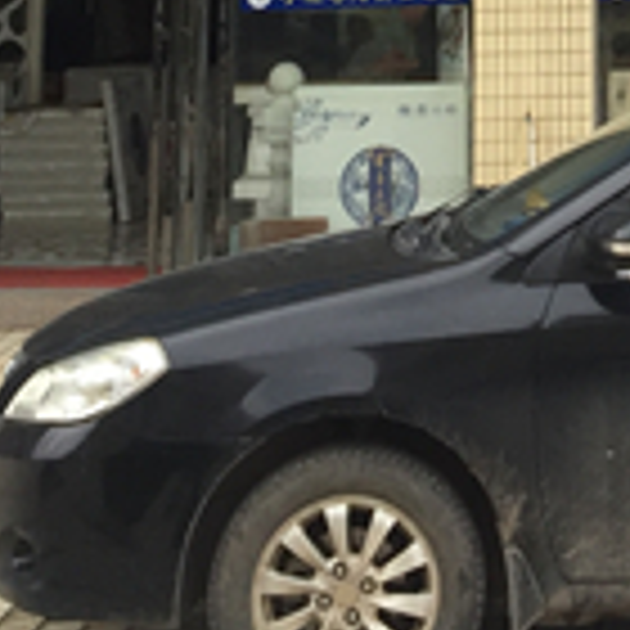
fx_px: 2636
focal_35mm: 128
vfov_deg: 12.4
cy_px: -538
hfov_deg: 13.3
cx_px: 747
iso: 32
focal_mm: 4.15
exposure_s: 1/590
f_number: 2.2
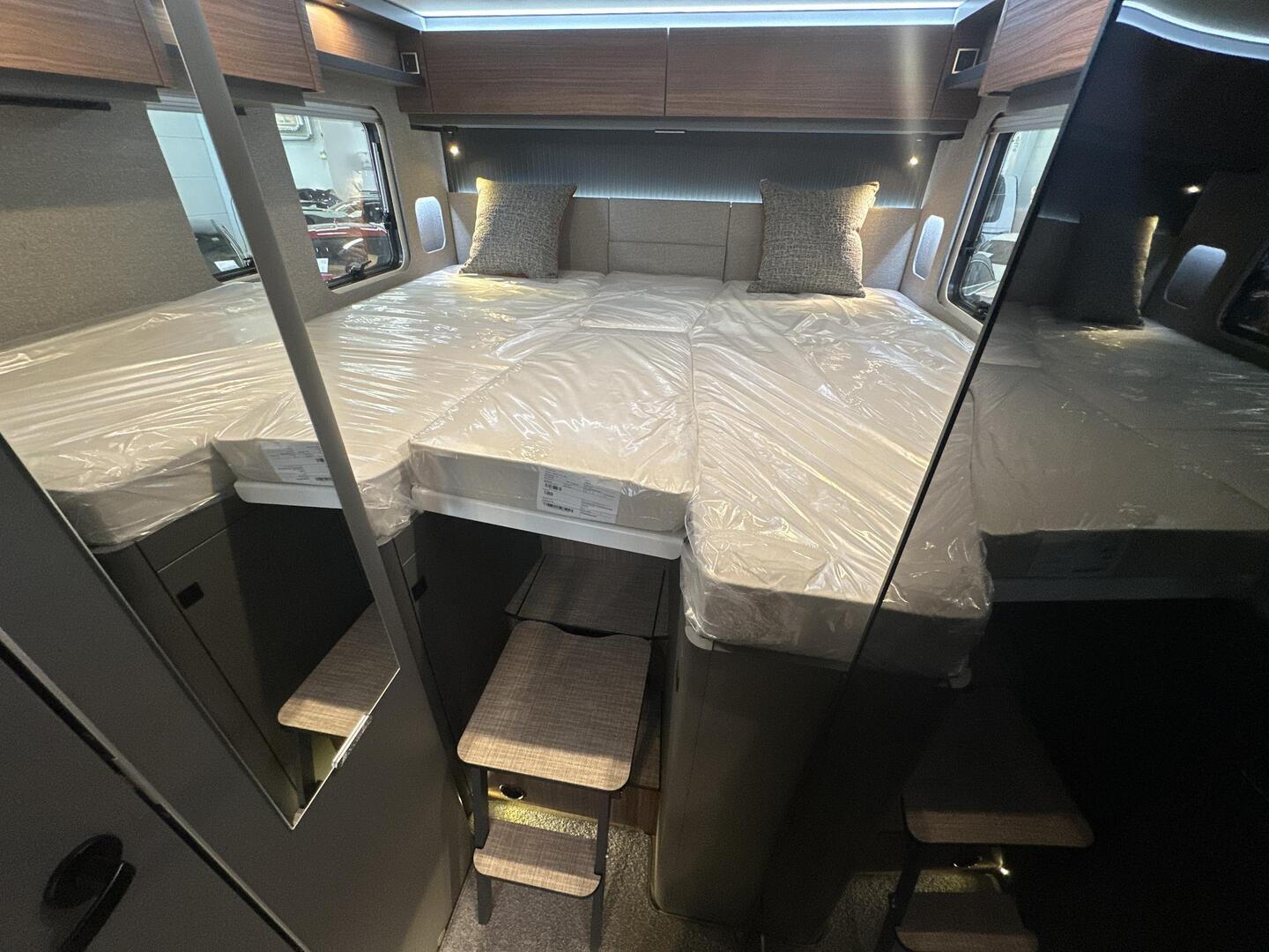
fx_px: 513
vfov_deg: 85.7
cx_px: 634
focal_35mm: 14
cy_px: 476
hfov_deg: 102.1
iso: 400
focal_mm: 2.22
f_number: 2.2
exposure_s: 1/50
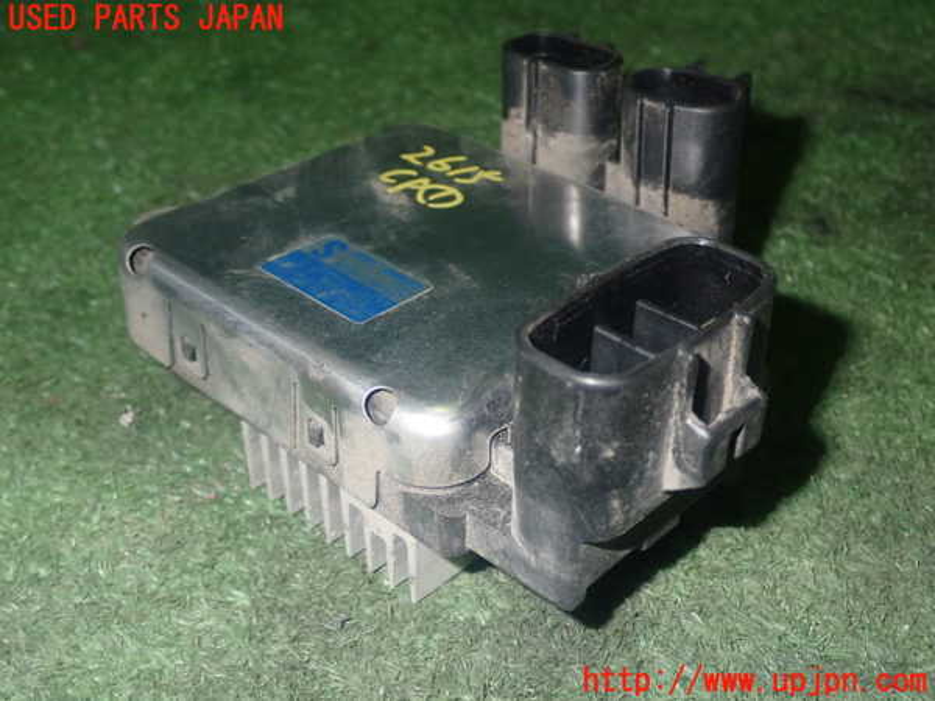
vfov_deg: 30.9
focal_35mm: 47
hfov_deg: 40.4
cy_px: 350
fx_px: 1269
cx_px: 468
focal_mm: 8.4
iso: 800
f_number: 9
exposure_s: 1/50
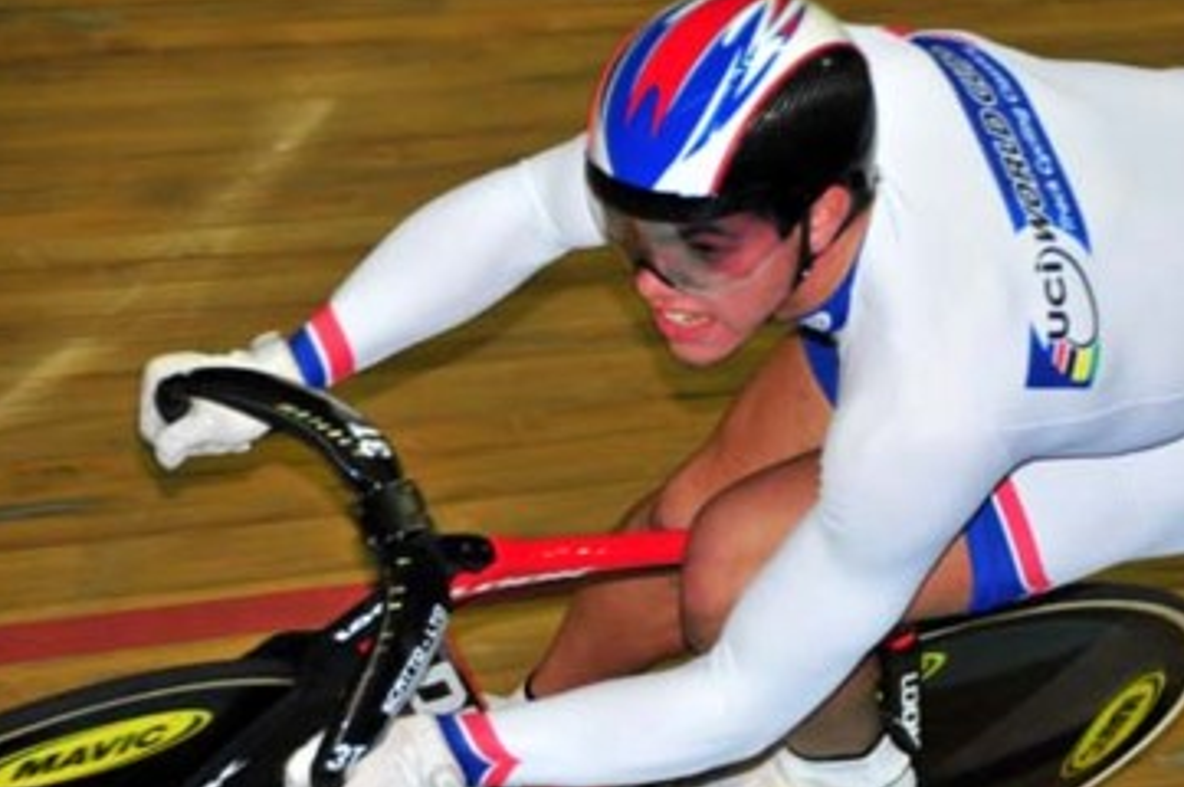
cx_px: 695
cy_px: 471
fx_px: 8301
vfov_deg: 5.4
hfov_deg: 8.2
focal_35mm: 253
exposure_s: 1/250
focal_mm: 135
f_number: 6.3
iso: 1000
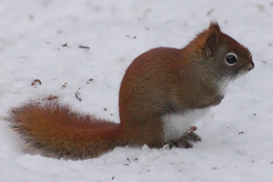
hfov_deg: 5.5
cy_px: 91
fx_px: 2844
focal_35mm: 375
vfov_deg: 3.7
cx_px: 136
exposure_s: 1/640
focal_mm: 250
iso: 3200
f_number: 8
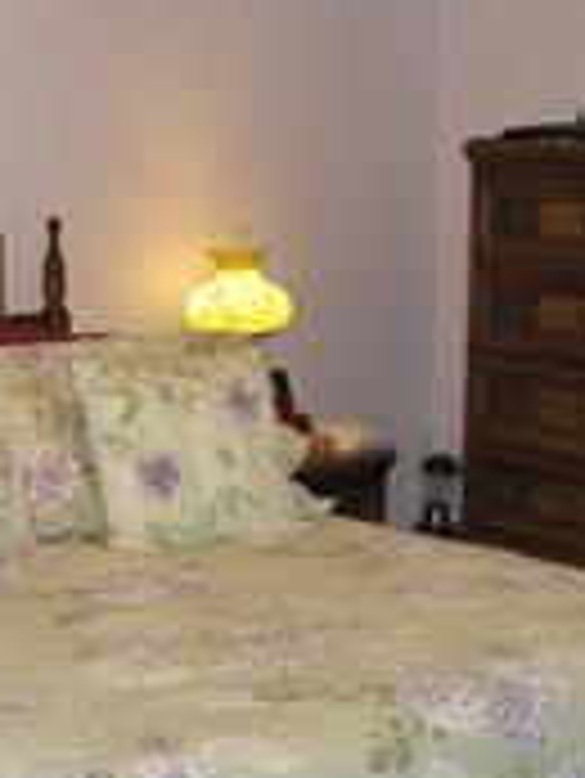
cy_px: 423
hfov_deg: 18.1
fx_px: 1823
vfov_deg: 24.1
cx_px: 160
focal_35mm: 81
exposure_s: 1/30
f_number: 3.5
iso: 125
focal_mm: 5
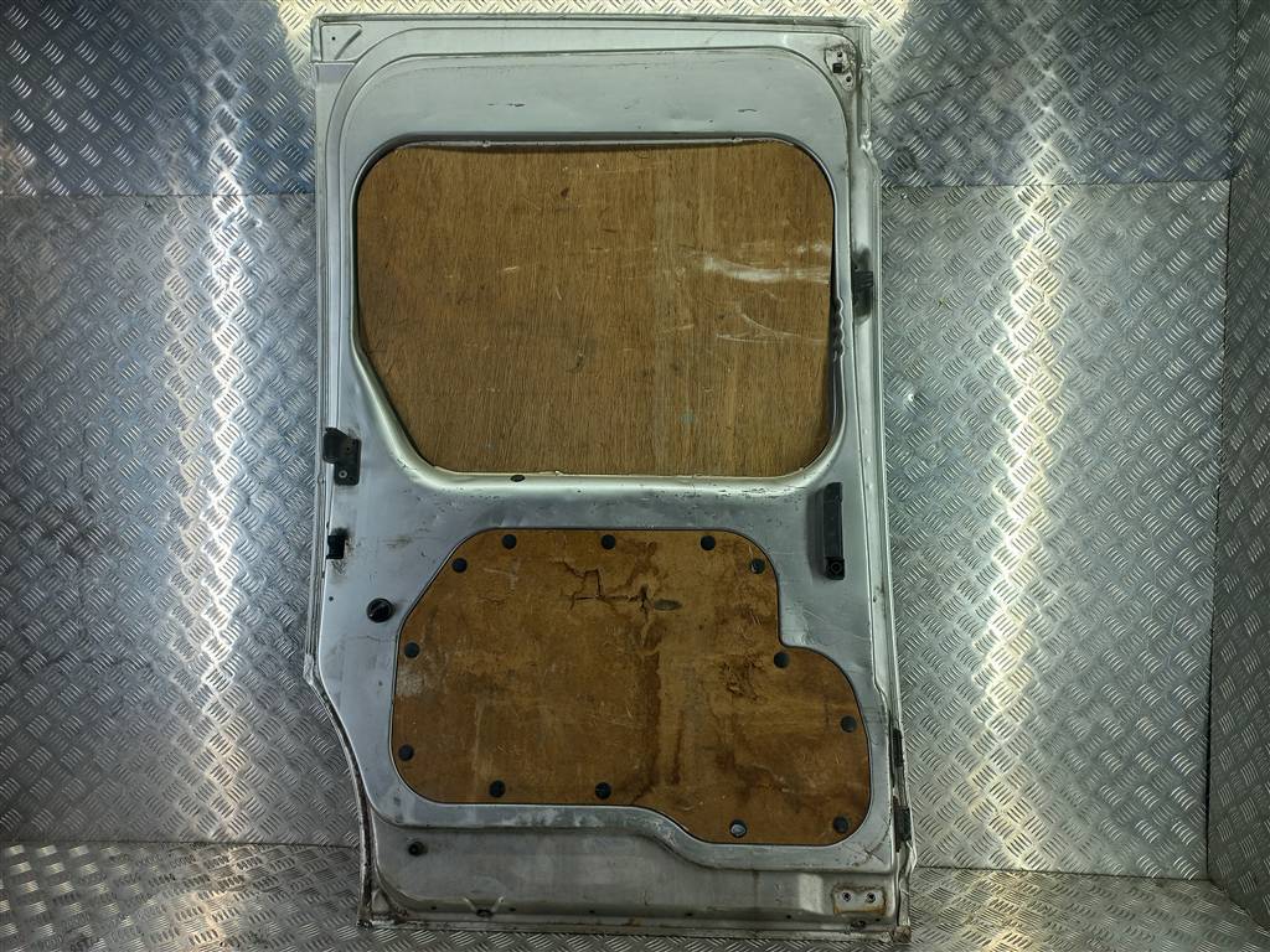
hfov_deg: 69.4
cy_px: 476
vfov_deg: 54.9
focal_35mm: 25
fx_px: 917
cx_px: 635
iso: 50
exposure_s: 1/100
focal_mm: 4.6
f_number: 1.8
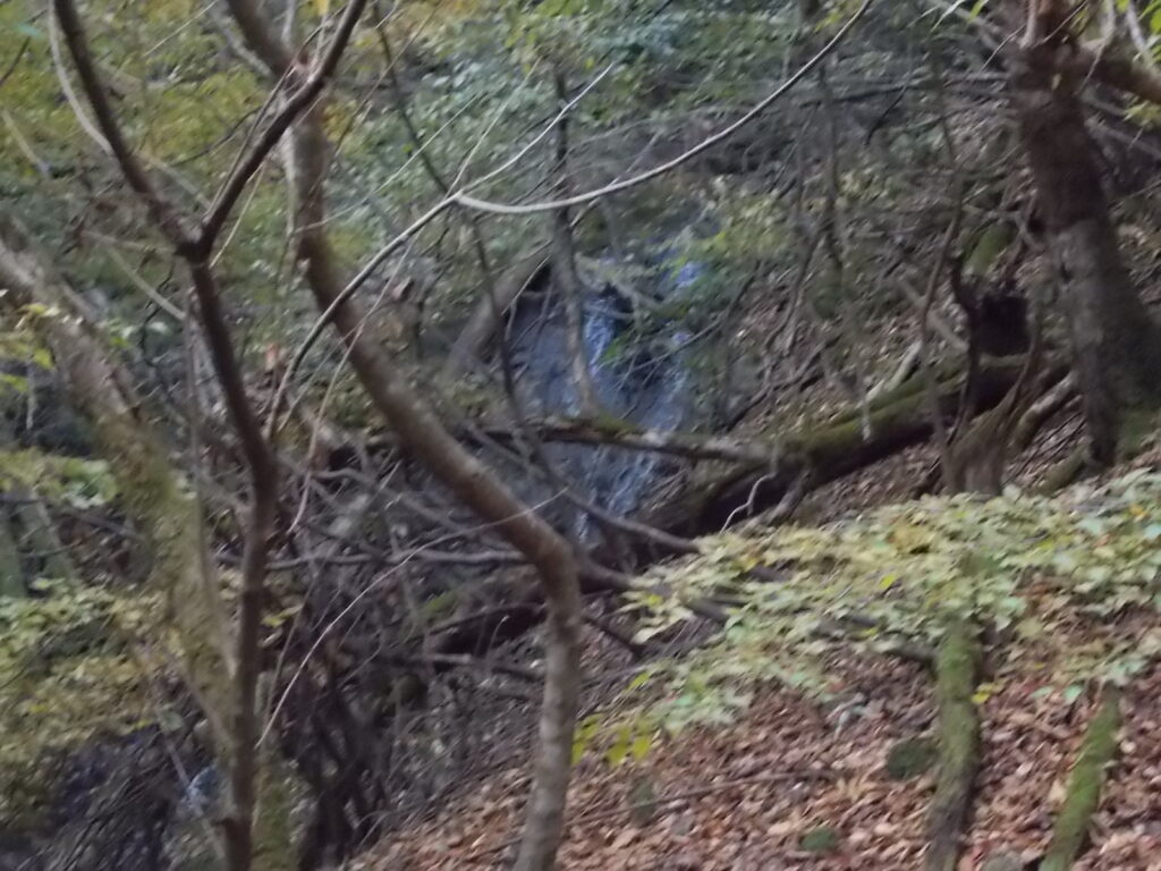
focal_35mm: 130
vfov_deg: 11.4
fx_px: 4360
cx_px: 580
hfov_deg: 15.2
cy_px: 436
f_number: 6.5
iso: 800
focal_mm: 23
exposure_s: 1/60
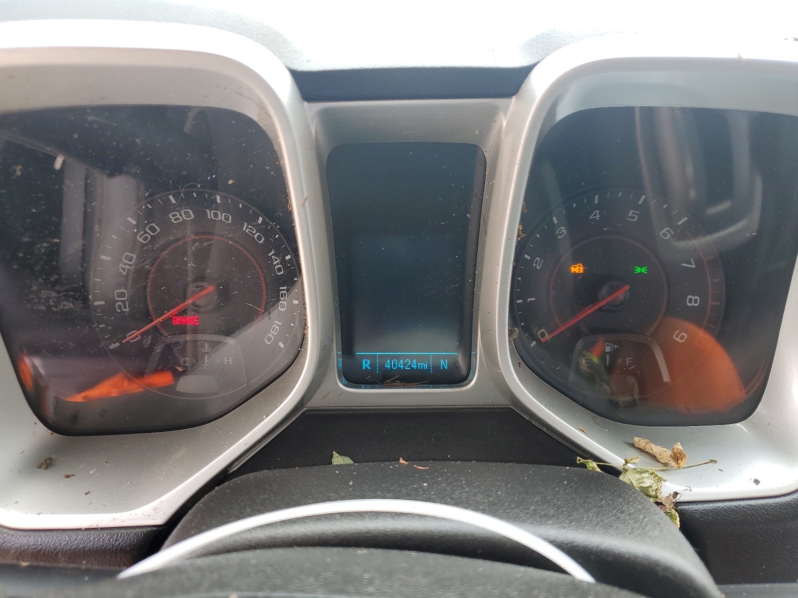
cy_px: 299
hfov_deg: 67.3
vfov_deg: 53.1
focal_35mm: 26
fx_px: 599
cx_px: 399
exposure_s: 1/125
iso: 50
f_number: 1.5
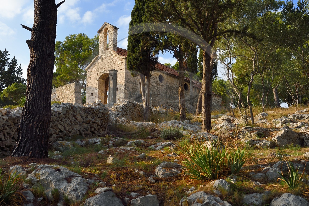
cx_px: 154
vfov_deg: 24.6
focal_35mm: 55
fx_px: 472
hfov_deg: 36.3
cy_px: 103
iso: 200
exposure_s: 1/125
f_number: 13
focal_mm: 55
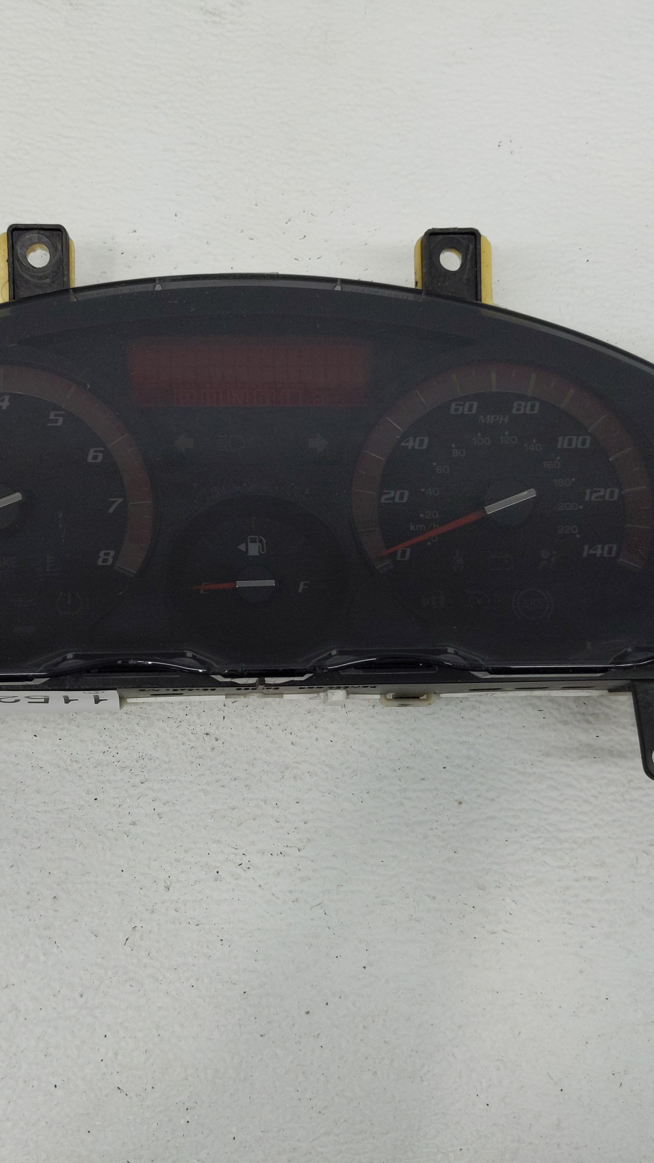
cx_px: 261
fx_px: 1140
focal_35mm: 37
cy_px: 572
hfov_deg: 31.9
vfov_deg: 54.0
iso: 67
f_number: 1.73
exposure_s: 1/120
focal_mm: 4.38
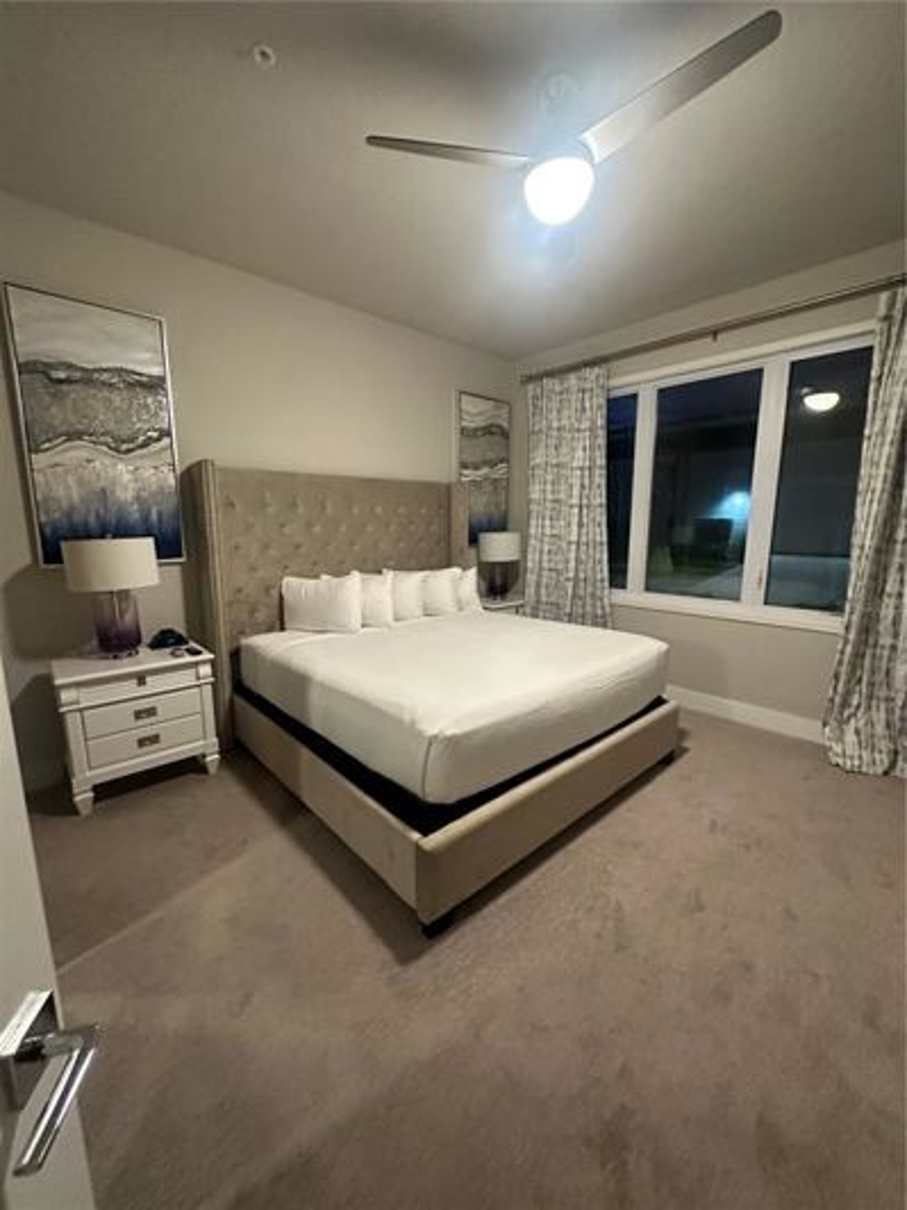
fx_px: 489
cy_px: 605
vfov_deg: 102.1
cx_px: 454
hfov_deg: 85.7
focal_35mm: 14
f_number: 2.2
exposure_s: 1/60
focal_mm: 2.22
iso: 800
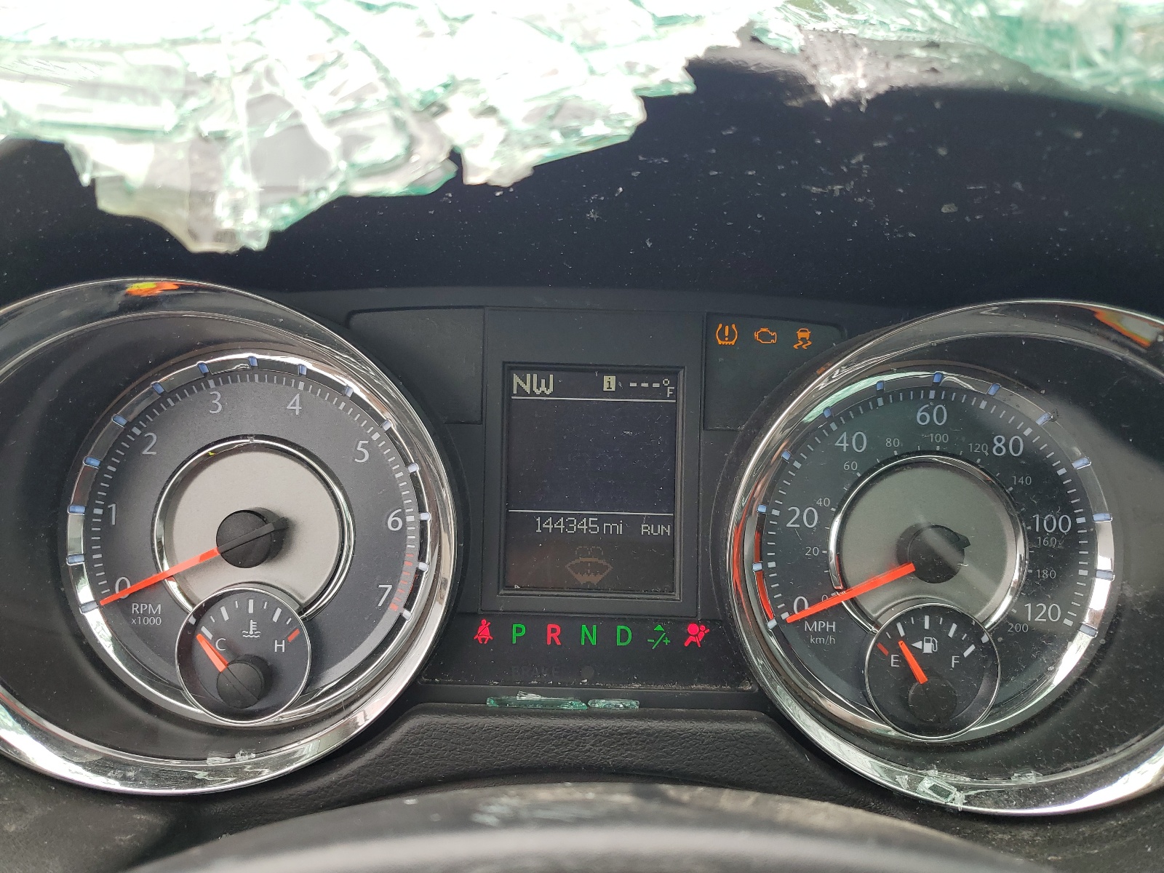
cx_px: 582
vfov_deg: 53.1
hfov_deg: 67.3
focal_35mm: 26
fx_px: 874
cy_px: 436
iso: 50
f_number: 1.5
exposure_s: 1/400
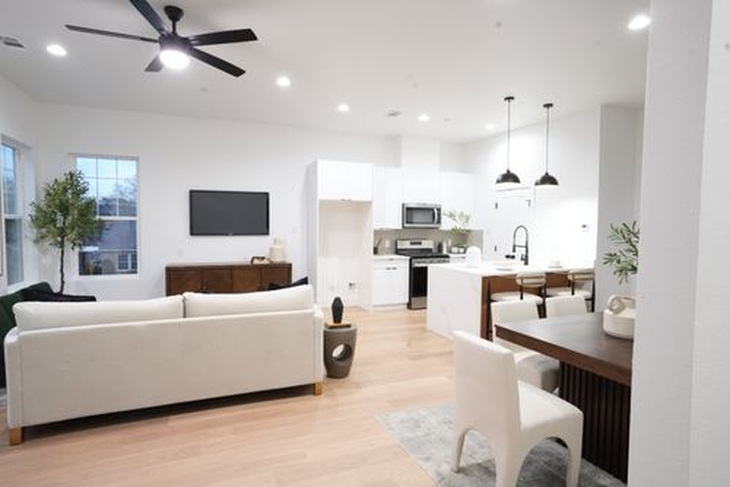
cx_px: 365
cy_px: 244
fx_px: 406
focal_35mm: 20
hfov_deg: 83.9
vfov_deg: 62.0
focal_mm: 20
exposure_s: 1/25
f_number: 10
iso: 4000
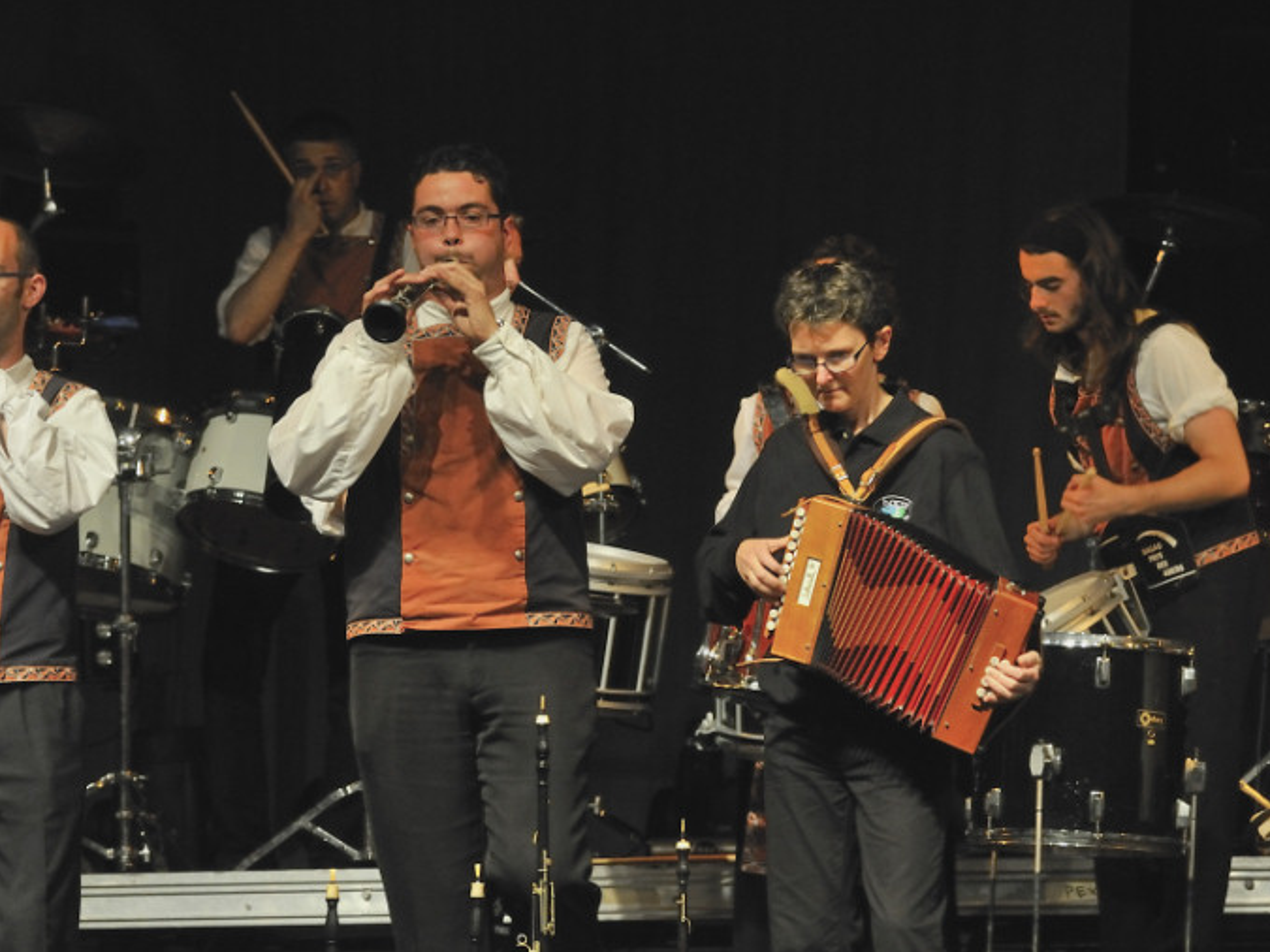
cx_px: 608
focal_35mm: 239
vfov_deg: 6.2
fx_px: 8767
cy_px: 527
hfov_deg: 8.3
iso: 1250
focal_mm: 112
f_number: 8
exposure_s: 1/50
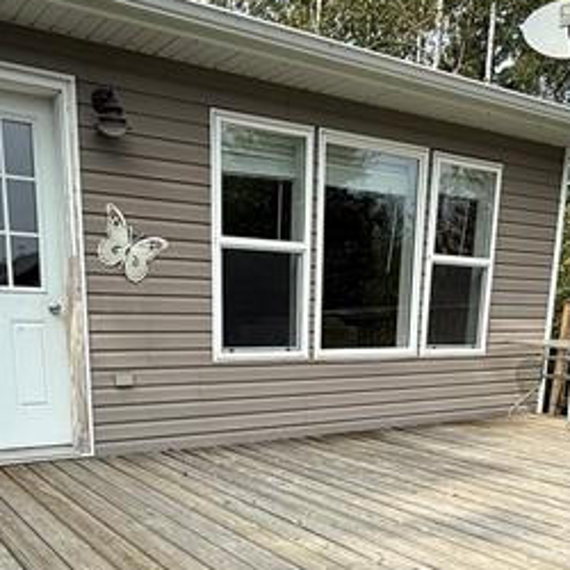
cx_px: 271
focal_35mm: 38
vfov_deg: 40.5
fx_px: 708
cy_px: 513
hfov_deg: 43.8
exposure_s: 1/1368
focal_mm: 2.22
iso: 50
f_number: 2.2
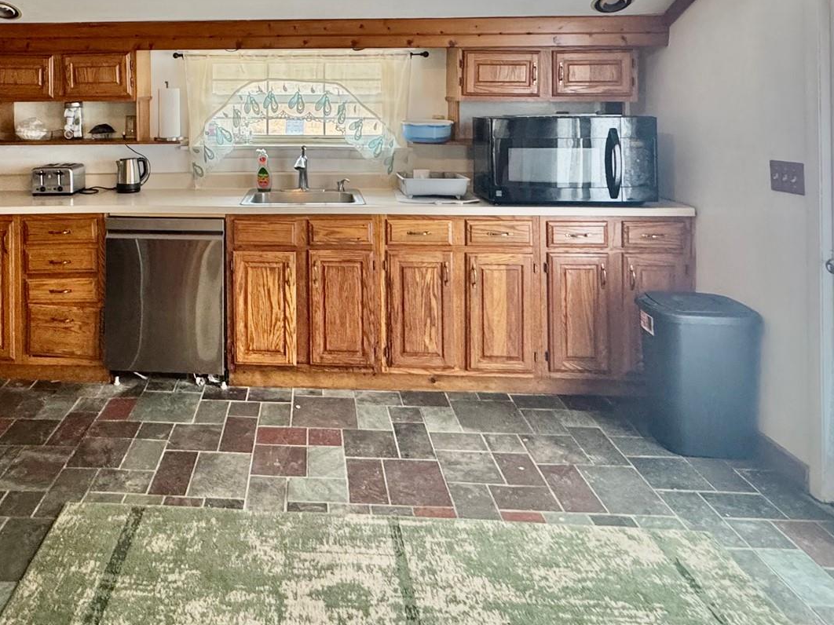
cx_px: 250
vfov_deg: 47.6
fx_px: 650
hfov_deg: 62.9
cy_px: 97
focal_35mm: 27
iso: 320
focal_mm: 2.22
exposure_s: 1/120
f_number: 2.2
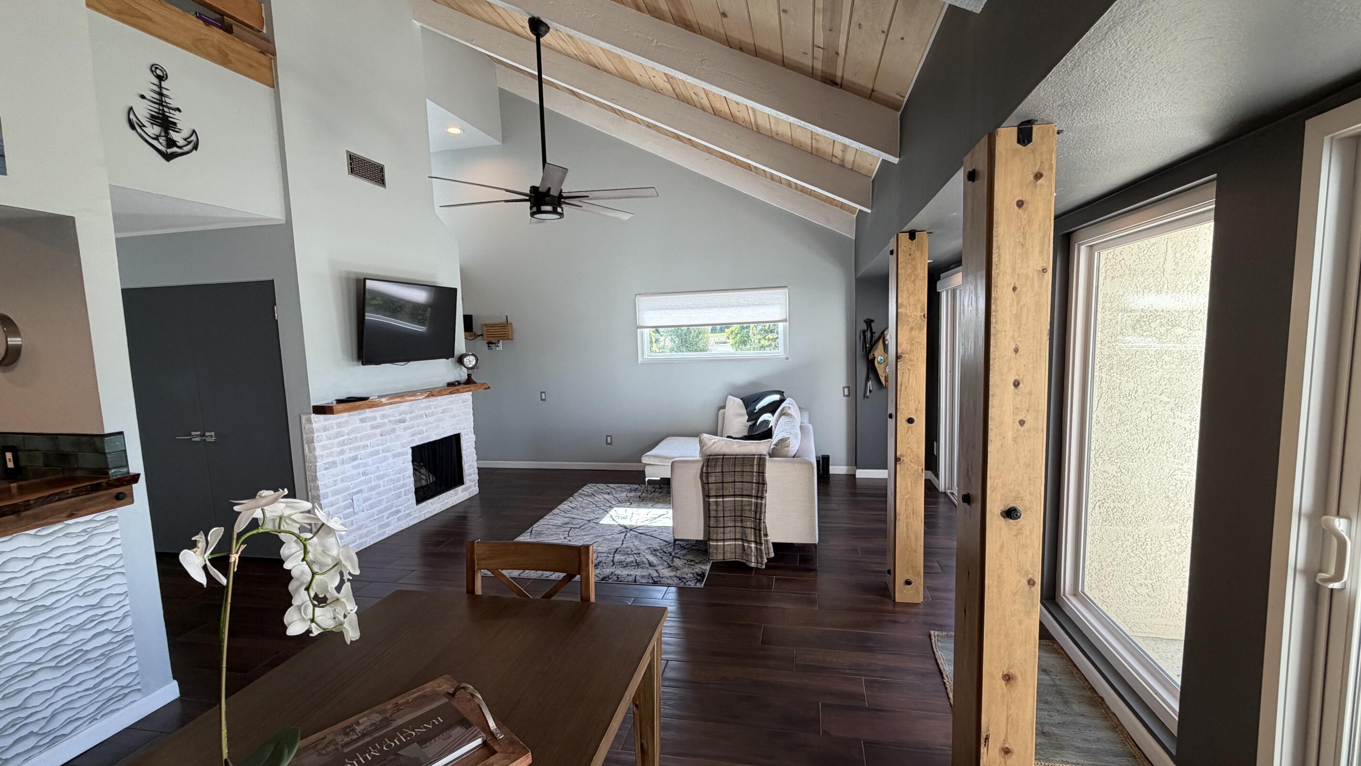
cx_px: 696
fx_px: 577
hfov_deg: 99.4
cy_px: 390
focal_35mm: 16
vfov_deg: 67.1
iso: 125
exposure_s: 1/120
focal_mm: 2.22
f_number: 2.2
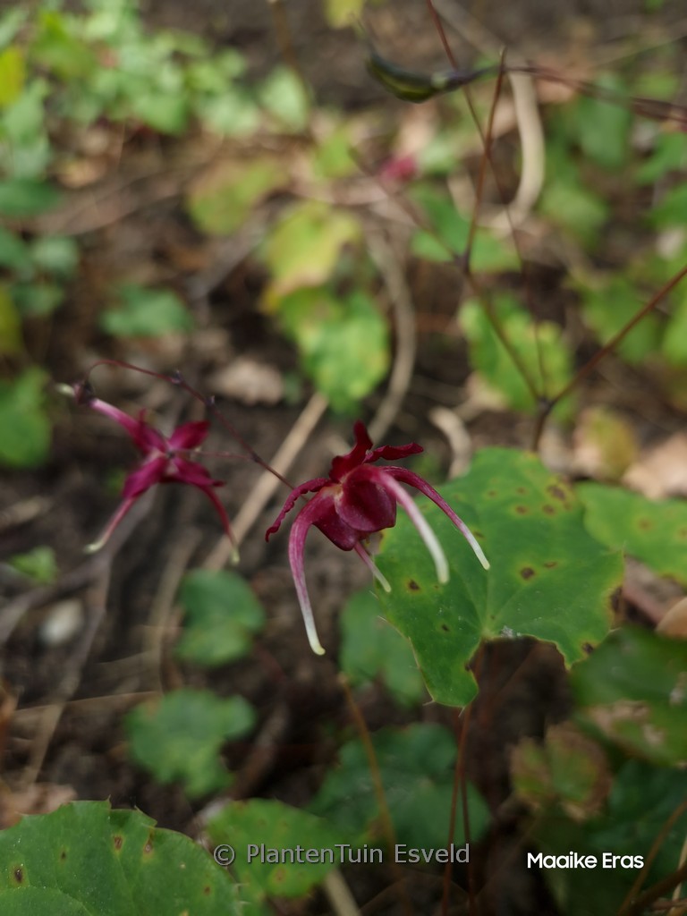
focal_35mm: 23
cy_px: 458
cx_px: 344
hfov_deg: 58.9
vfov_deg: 73.9
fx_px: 609
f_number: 1.8
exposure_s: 1/430
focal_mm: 5.4
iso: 50
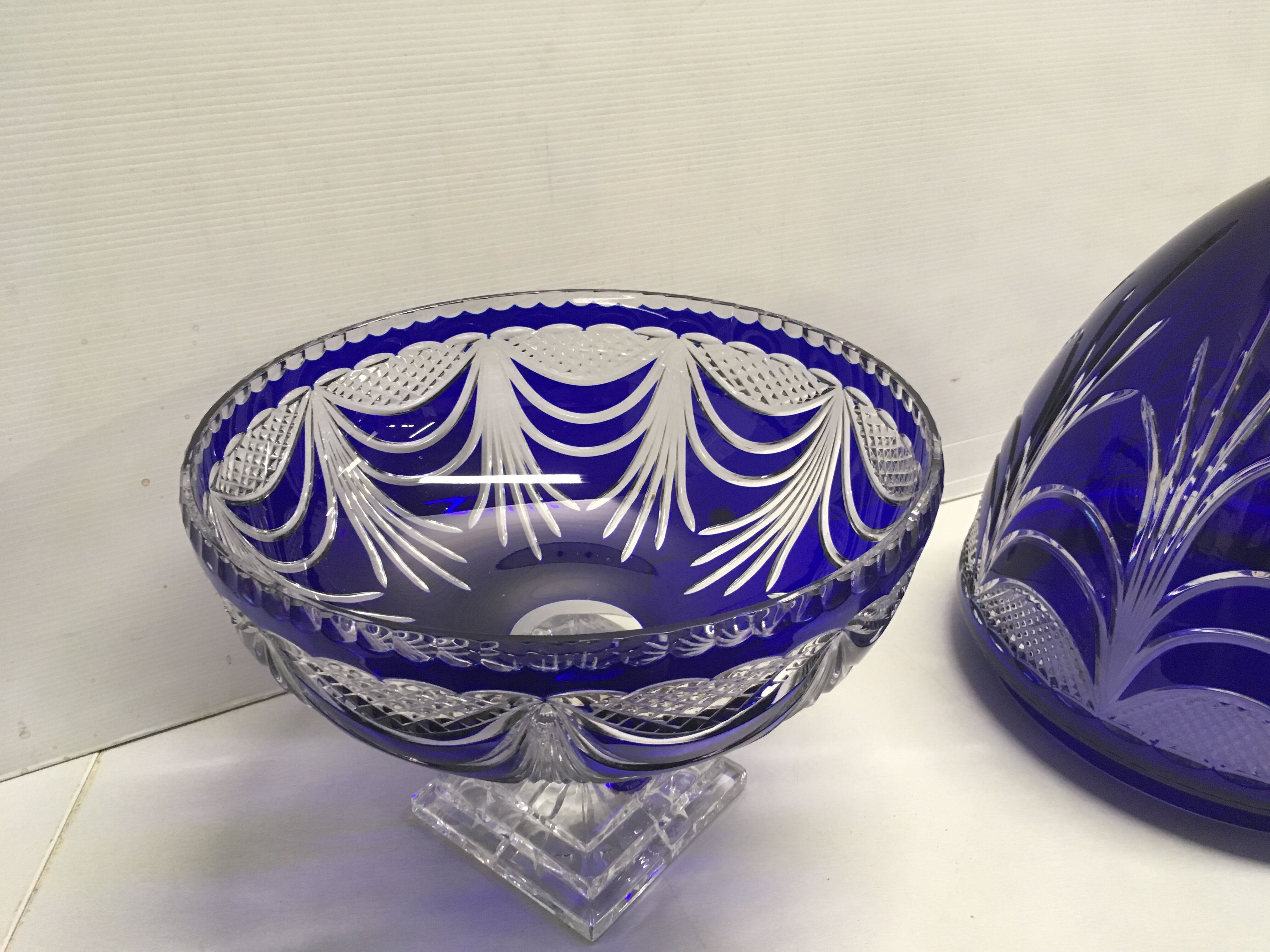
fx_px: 1064
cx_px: 635
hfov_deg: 61.7
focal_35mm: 29
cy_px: 476
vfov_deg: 48.2
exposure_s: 1/33
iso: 200
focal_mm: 4.15
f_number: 2.2
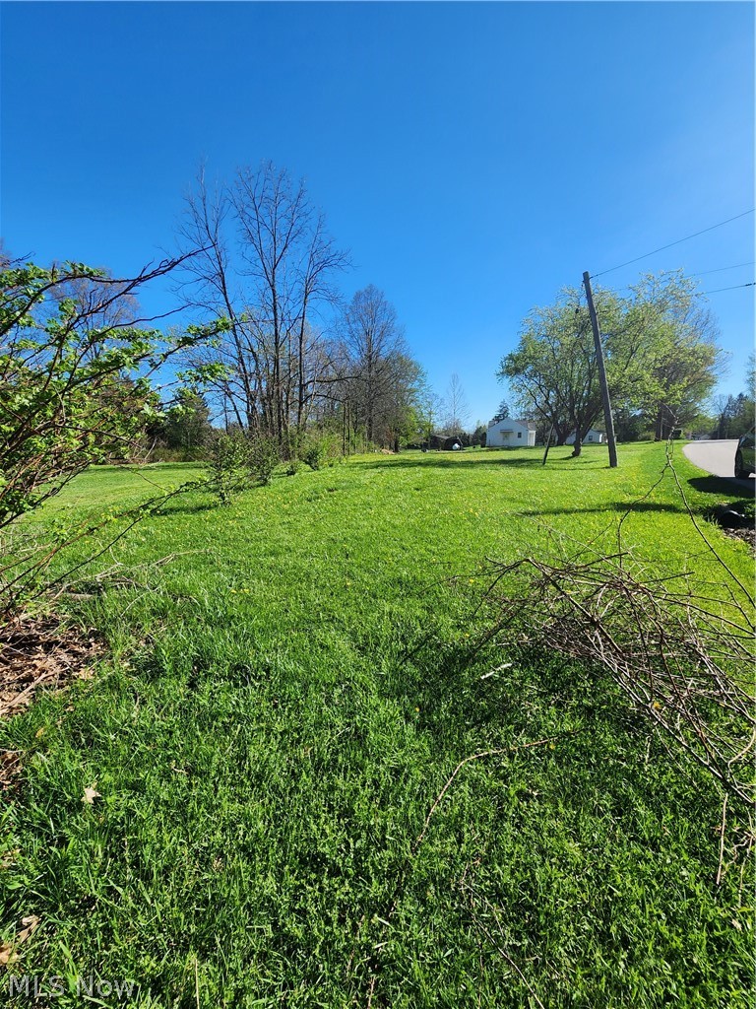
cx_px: 378
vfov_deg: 106.2
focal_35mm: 13
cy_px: 504
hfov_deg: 89.9
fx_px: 379
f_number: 2.2
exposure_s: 1/1480
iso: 50
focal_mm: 2.2
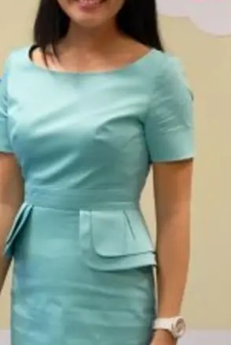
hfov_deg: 6.4
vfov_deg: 9.5
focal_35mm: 215
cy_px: 62
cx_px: -2
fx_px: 2066
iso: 2000
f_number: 2.8
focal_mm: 54.1
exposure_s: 1/160
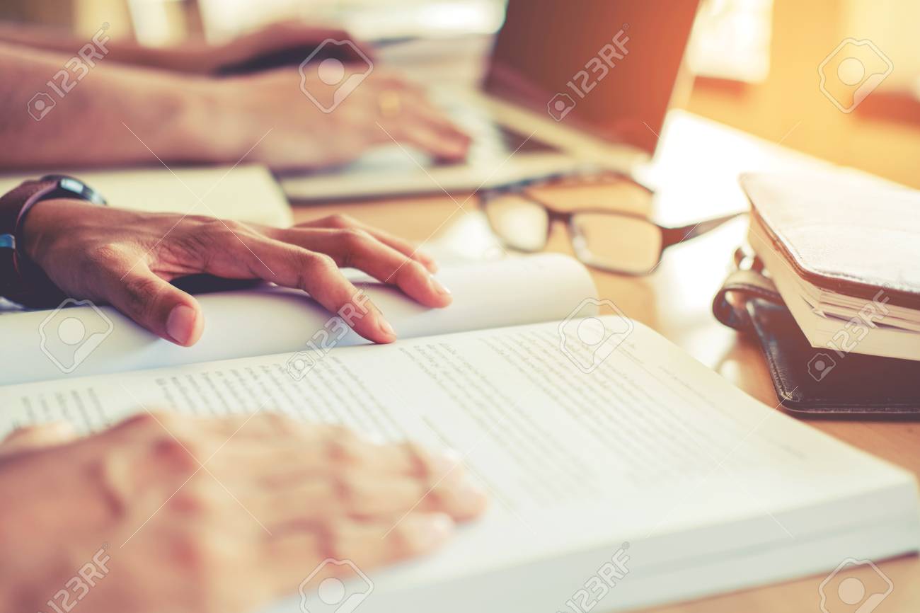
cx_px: 460
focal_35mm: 53
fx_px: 1354
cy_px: 306
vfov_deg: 25.5
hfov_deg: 37.5
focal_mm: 35
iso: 100
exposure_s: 1/250
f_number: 2
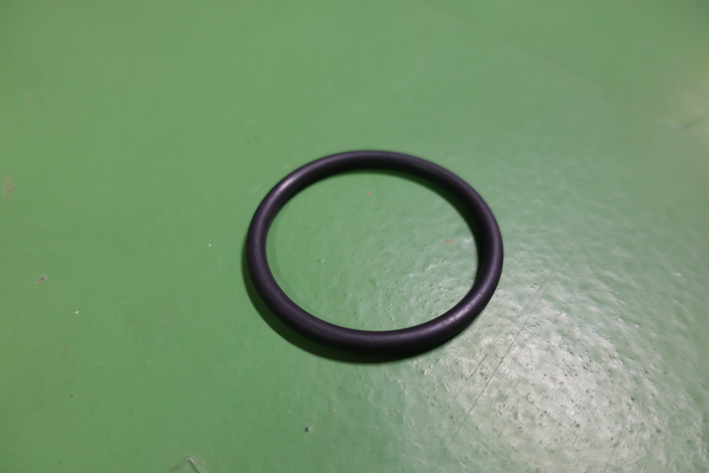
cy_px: 236
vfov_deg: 53.1
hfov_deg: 73.7
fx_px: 473
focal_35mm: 24
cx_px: 354
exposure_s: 1/30
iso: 320
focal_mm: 8.8
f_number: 1.8
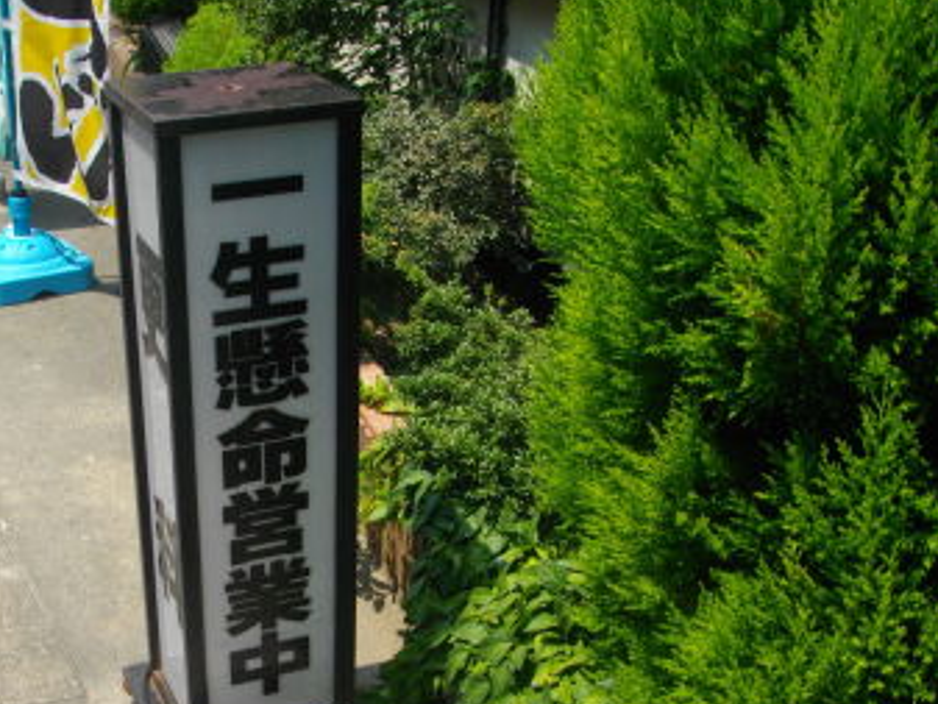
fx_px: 1247
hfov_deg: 40.2
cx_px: 248
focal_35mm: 46
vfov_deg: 31.3
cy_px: 461
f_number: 8.8
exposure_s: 1/160
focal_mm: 5.7
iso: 100
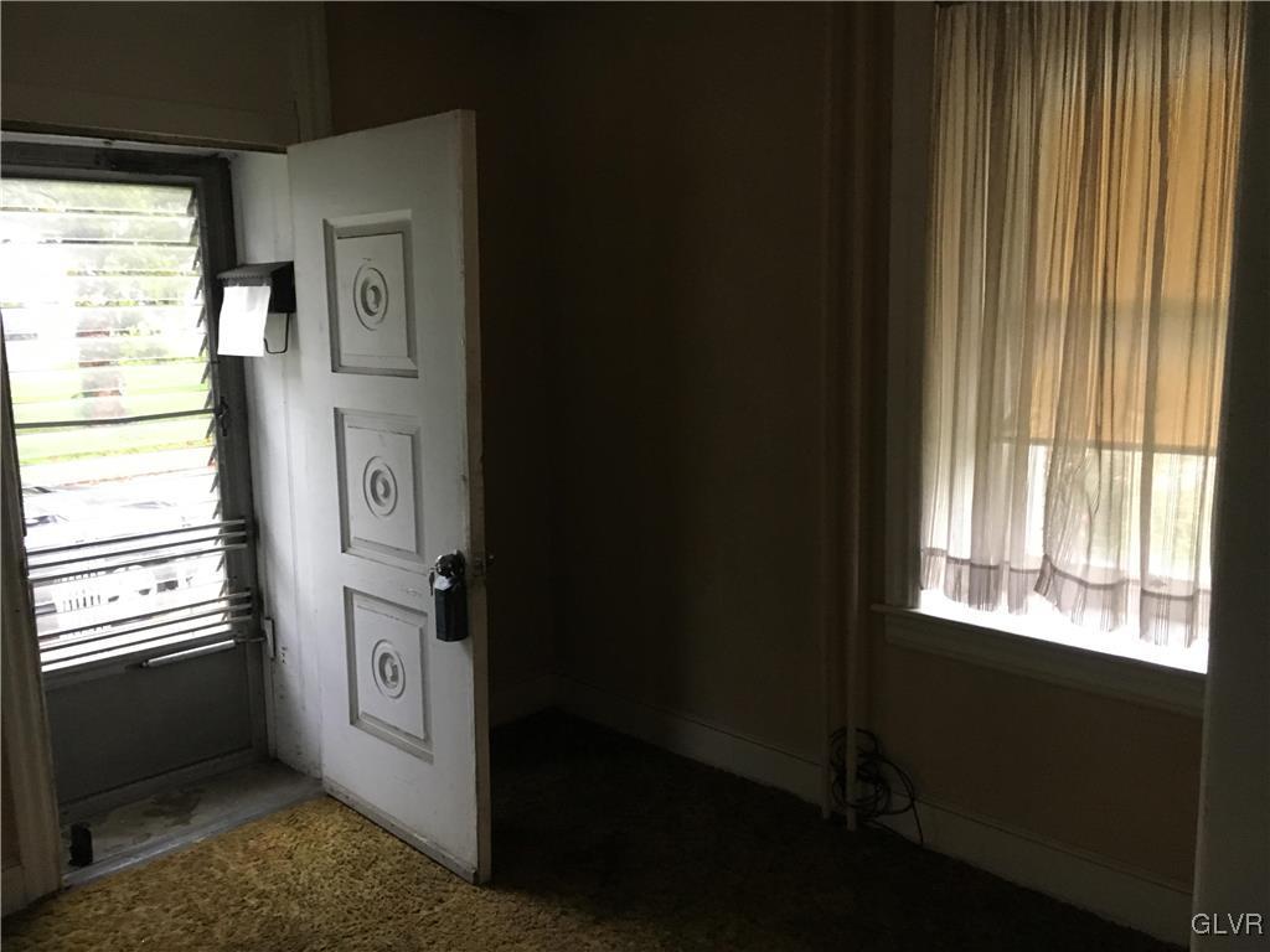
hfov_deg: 61.7
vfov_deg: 48.2
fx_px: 1064
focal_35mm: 29
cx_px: 635
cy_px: 476
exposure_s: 1/24
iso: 200
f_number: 2.2
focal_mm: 4.15
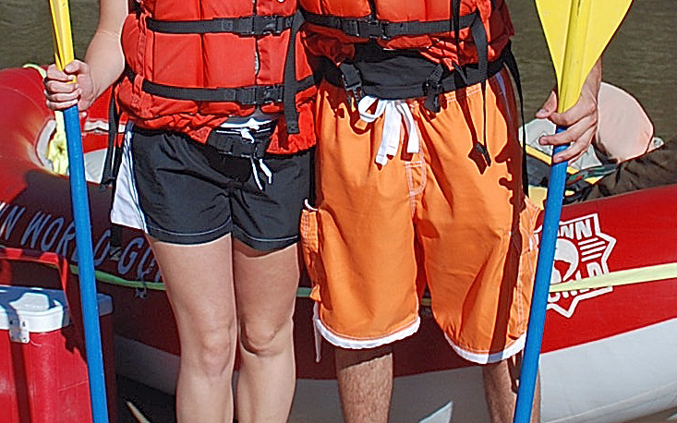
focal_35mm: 97
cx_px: 278
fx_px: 1790
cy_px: -106
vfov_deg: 13.1
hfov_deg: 21.4
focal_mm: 24
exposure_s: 1/800
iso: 200
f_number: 4
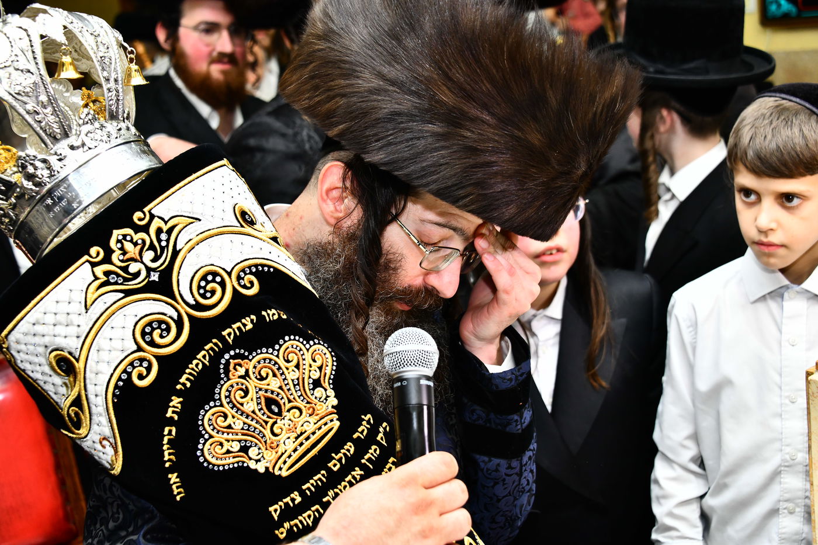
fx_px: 1249
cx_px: 409
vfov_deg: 24.6
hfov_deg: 36.3
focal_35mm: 55
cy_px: 272
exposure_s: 1/125
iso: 1000
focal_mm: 55
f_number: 5.6
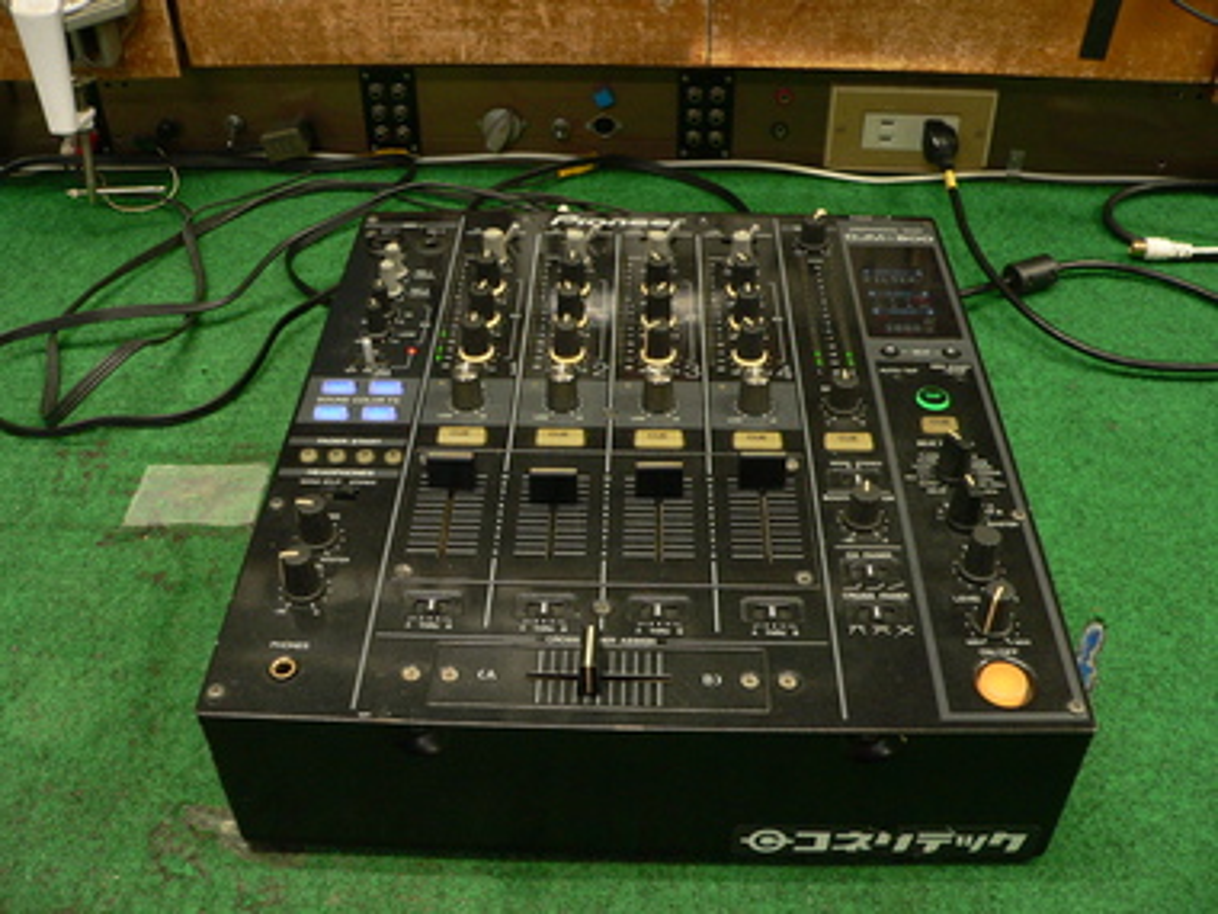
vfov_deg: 39.7
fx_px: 1267
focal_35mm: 36
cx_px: 609
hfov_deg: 51.4
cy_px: 457
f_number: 2.8
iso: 200
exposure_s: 1/15
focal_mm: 6
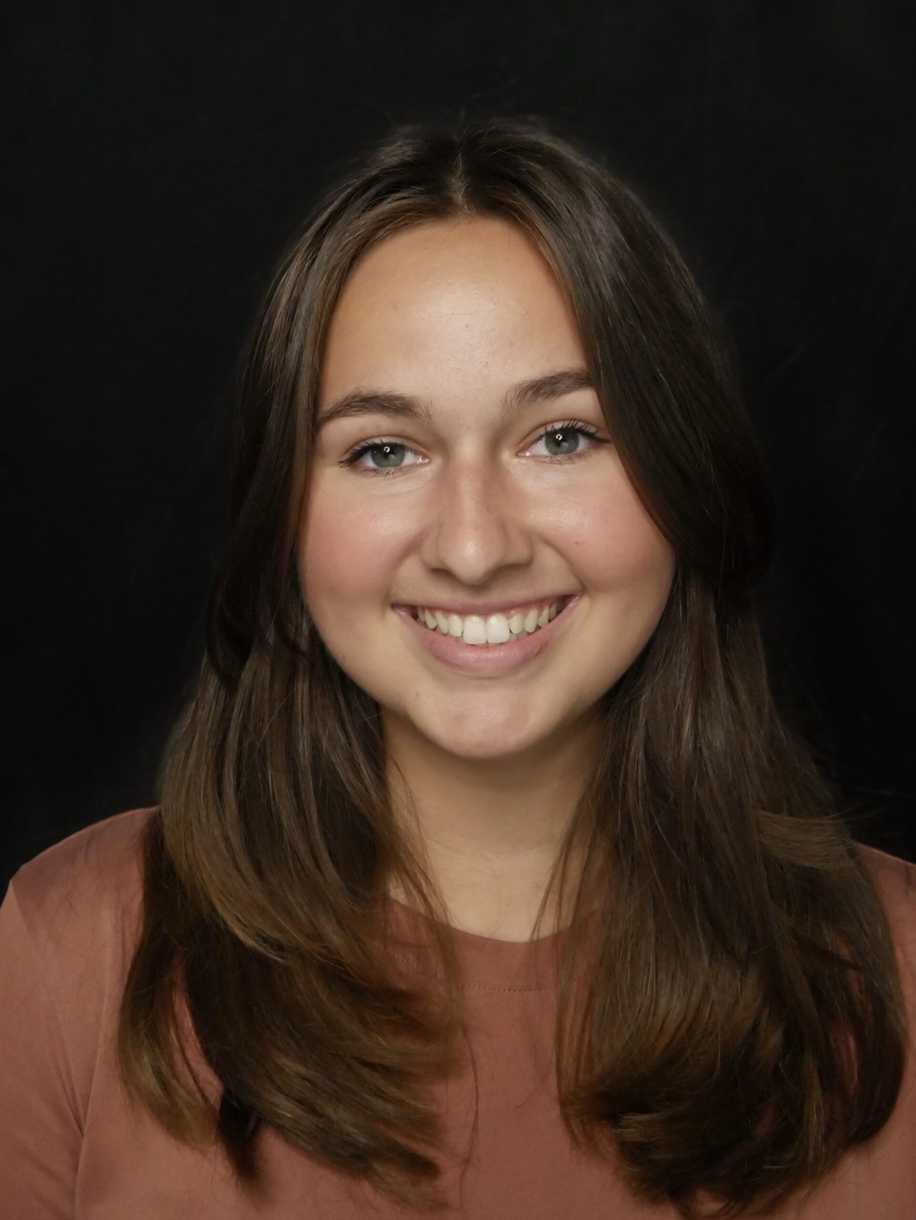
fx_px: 1481
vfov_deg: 44.8
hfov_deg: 34.4
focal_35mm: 42
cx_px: 458
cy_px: 610
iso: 3200
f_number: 4.6
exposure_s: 1/250
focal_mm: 21
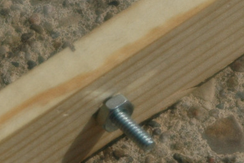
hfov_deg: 4.7
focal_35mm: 436
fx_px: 2953
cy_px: -38
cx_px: 132
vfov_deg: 3.1
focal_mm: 70
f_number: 5.6
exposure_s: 1/4000
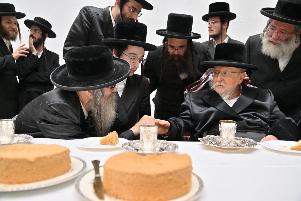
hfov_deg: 61.9
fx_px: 251
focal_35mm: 30
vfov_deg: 43.6
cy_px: 100
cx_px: 150
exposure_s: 1/200
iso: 1000
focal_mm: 30
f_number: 4
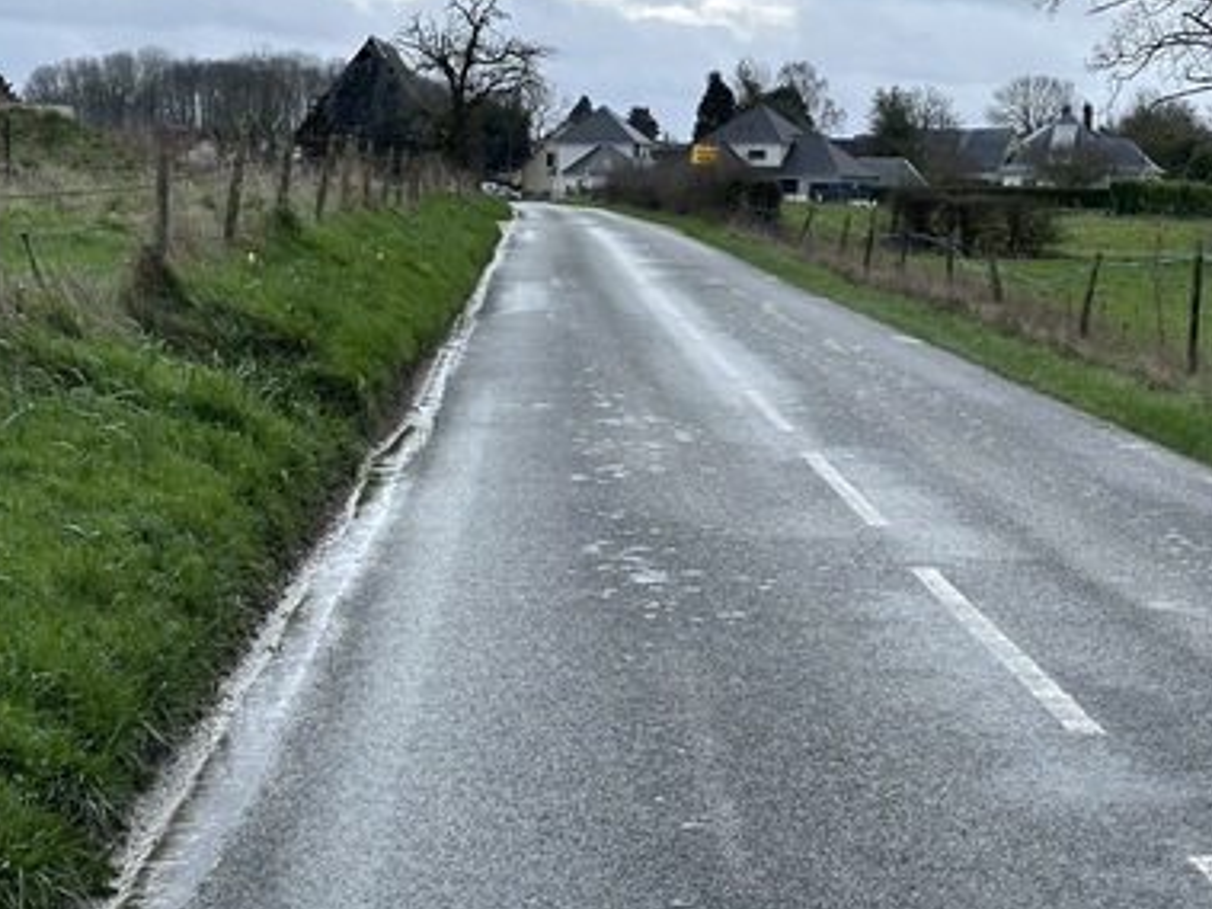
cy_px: 317
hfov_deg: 25.7
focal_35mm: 76
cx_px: 662
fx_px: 2660
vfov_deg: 19.3
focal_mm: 6.86
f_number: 1.78
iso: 64
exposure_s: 1/773
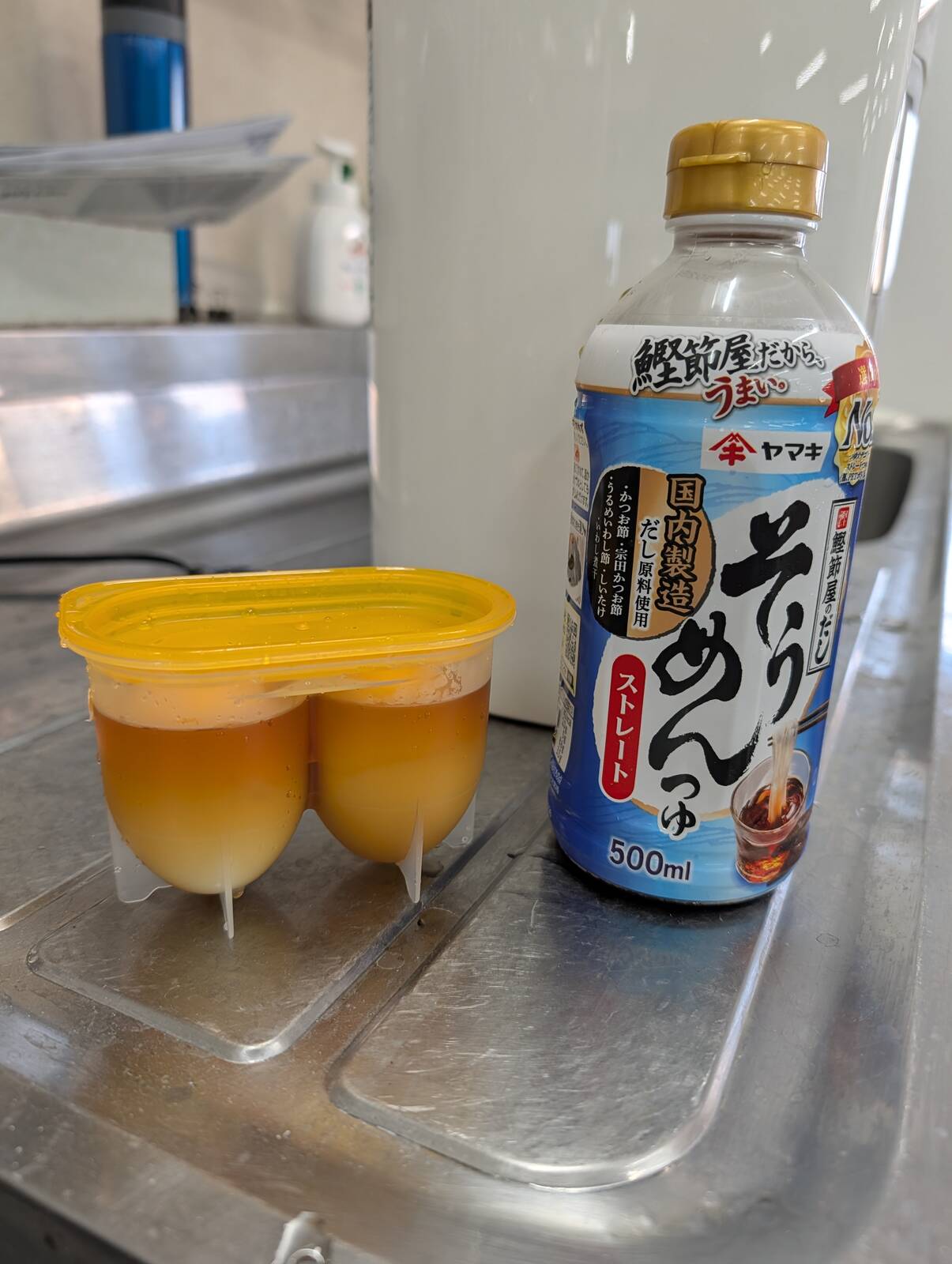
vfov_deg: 71.5
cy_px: 632
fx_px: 878
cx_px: 476
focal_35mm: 24
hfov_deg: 56.9
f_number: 1.68
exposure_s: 1/159
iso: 107
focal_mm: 6.9
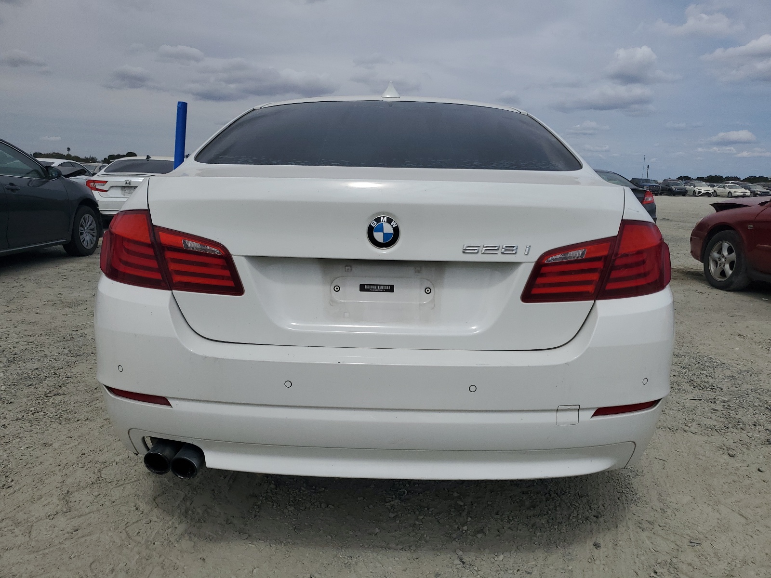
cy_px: 289
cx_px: 386
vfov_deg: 53.1
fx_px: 579
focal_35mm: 26
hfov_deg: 67.3
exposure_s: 1/10000
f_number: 1.5
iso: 52
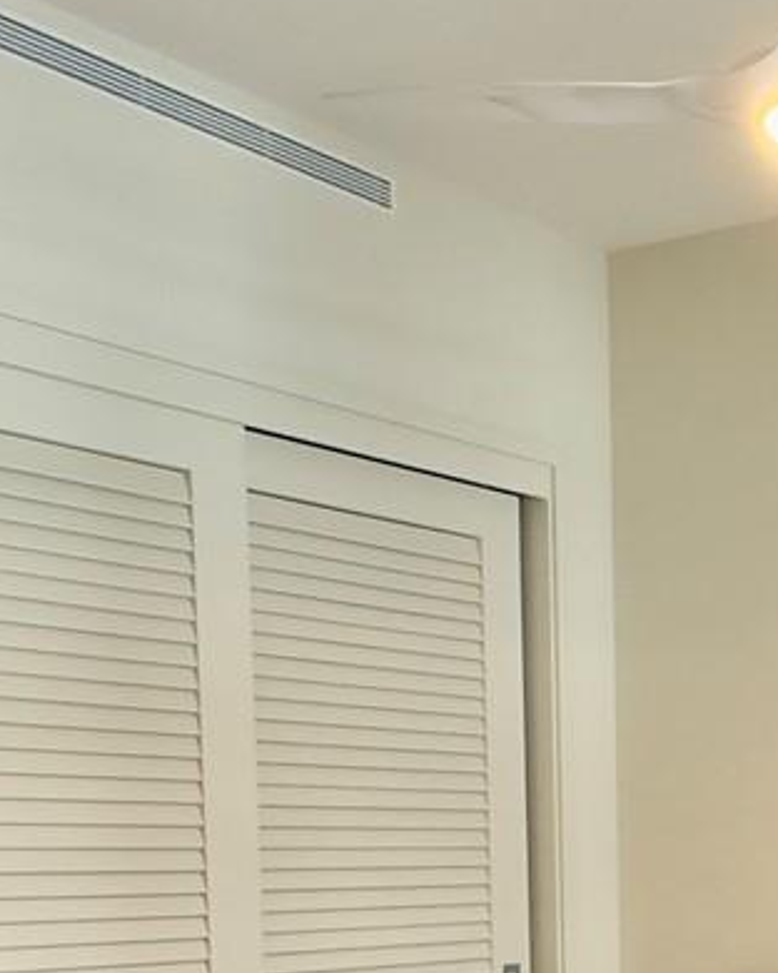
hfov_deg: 22.7
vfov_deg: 31.0
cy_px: 980
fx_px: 1612
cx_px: 1135
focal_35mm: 56
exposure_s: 1/60
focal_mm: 2.22
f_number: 2.2
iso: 200
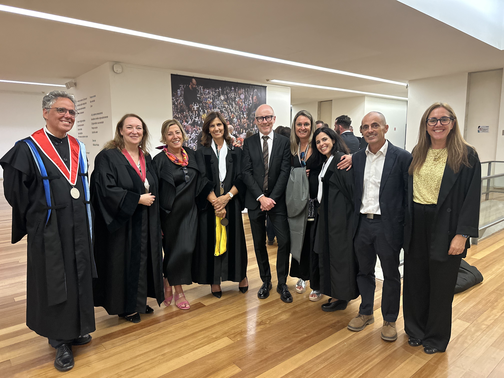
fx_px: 349
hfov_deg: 71.6
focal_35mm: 24
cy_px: 189
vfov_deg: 56.8
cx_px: 252
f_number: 1.78
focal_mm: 6.86
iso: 500
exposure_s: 1/50
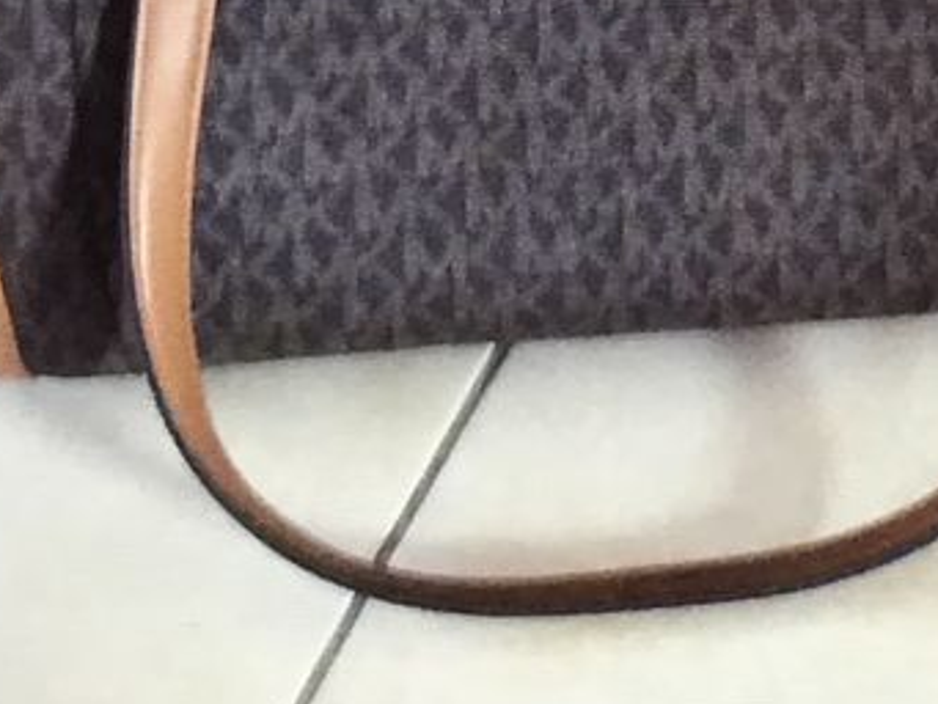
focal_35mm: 82
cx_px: 806
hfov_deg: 23.3
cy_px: -55
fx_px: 2223
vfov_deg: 17.4
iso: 40
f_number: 1.8
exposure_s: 1/17
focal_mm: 3.99
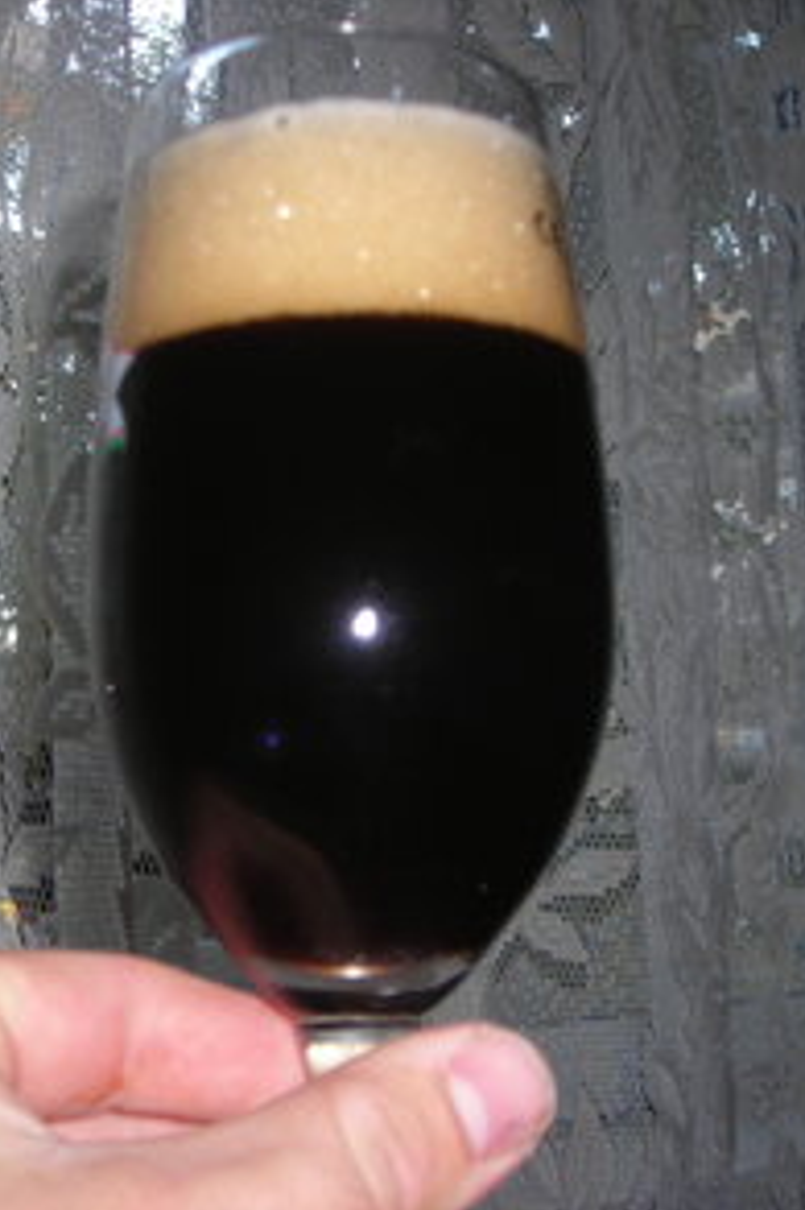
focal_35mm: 54
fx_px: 1813
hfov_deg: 25.0
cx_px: 355
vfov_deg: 36.9
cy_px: 611
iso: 50
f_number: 3.2
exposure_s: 1/60.1
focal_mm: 6.3
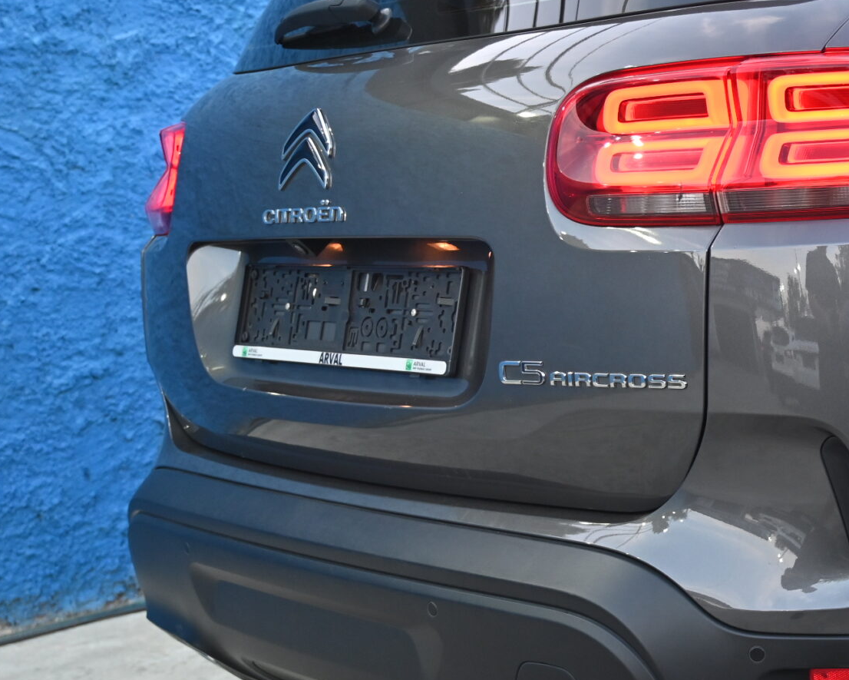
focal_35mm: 63
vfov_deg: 24.2
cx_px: 973
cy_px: 344
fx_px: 1583
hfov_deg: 27.1
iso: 560
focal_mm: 29
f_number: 4
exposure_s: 1/125
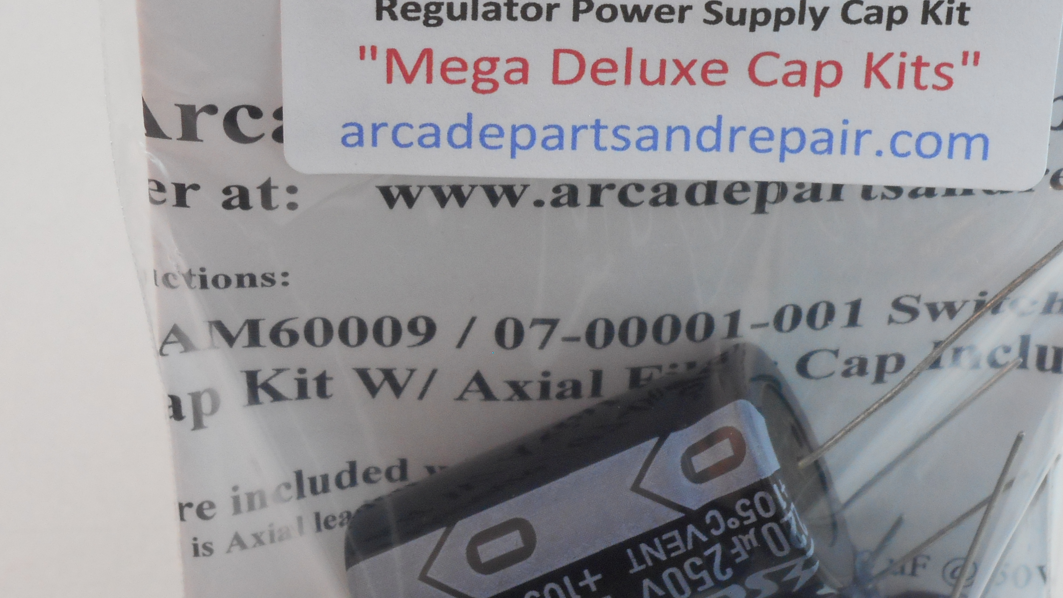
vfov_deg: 9.8
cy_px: 452
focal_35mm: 124
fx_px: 3495
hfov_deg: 17.3
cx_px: 614
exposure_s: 1/30
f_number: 5.3
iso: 200
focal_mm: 12
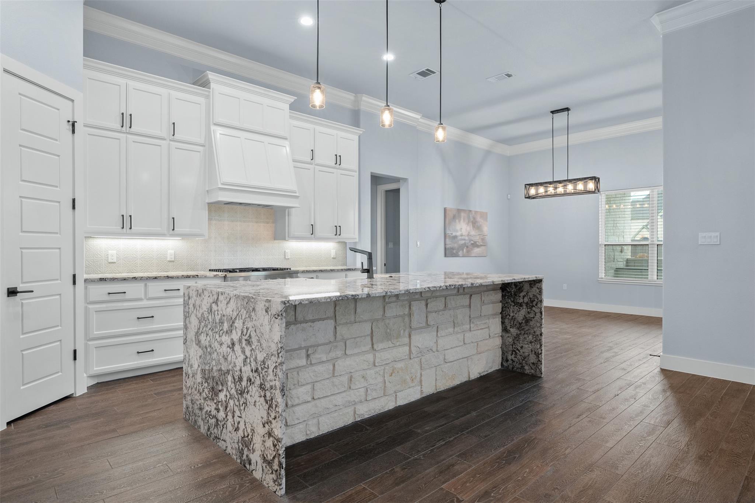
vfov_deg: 61.9
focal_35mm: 20
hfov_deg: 84.0
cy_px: 252
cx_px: 378
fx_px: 419
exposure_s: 1/3
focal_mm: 20
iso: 640
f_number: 9
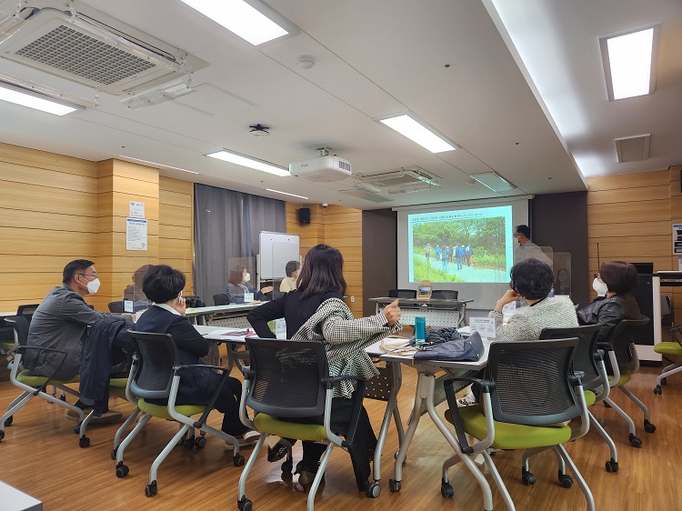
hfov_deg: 73.9
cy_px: 256
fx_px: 453
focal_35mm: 23
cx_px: 341
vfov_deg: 58.9
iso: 125
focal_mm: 5.4
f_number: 1.8
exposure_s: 1/120
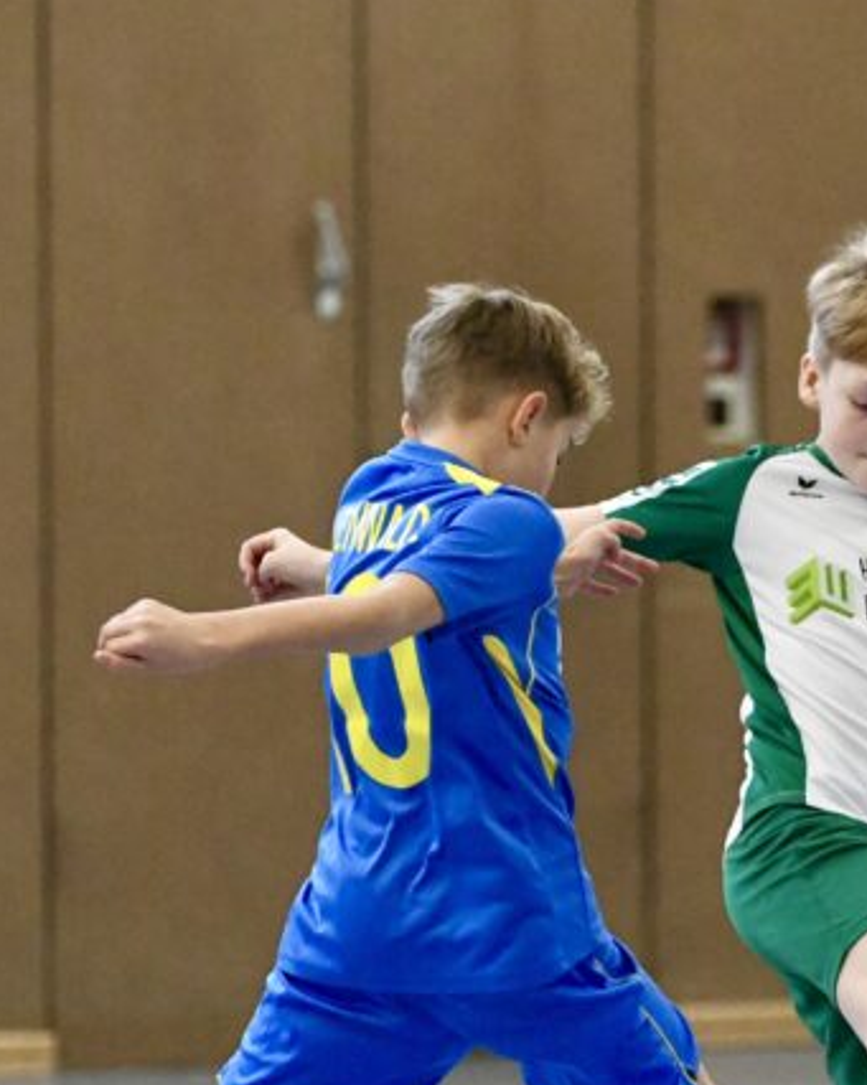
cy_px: 845
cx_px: 595
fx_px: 9761
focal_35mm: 304
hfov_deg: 5.1
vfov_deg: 6.4
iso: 8000
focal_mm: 135
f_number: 2.8
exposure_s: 1/1600
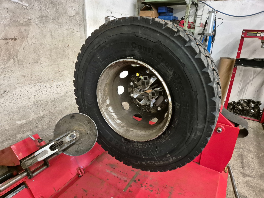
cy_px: 99
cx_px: 132
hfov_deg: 73.9
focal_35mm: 23
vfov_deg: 58.9
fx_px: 175
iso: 1250
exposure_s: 1/100
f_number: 1.8
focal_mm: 5.4
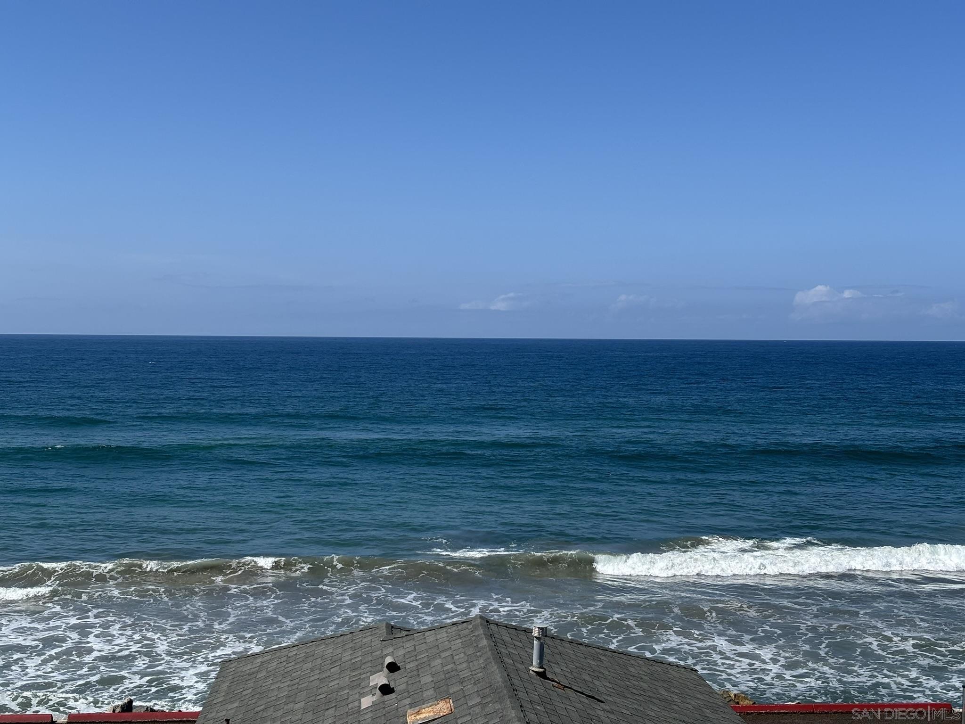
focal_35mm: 52
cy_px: 362
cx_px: 482
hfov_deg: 36.8
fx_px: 1450
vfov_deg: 28.0
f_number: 1.6
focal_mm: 5.96
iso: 40
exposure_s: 1/3663
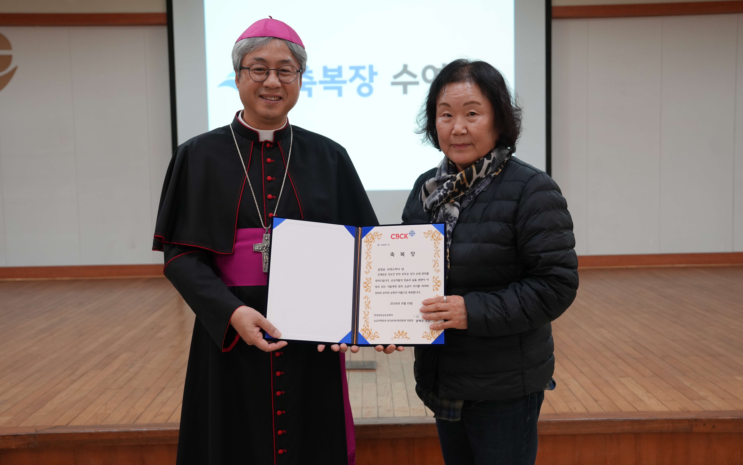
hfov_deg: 54.0
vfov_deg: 35.3
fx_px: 729
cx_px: 371
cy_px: 217
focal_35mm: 36
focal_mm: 35
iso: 1000
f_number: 4
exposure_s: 1/160
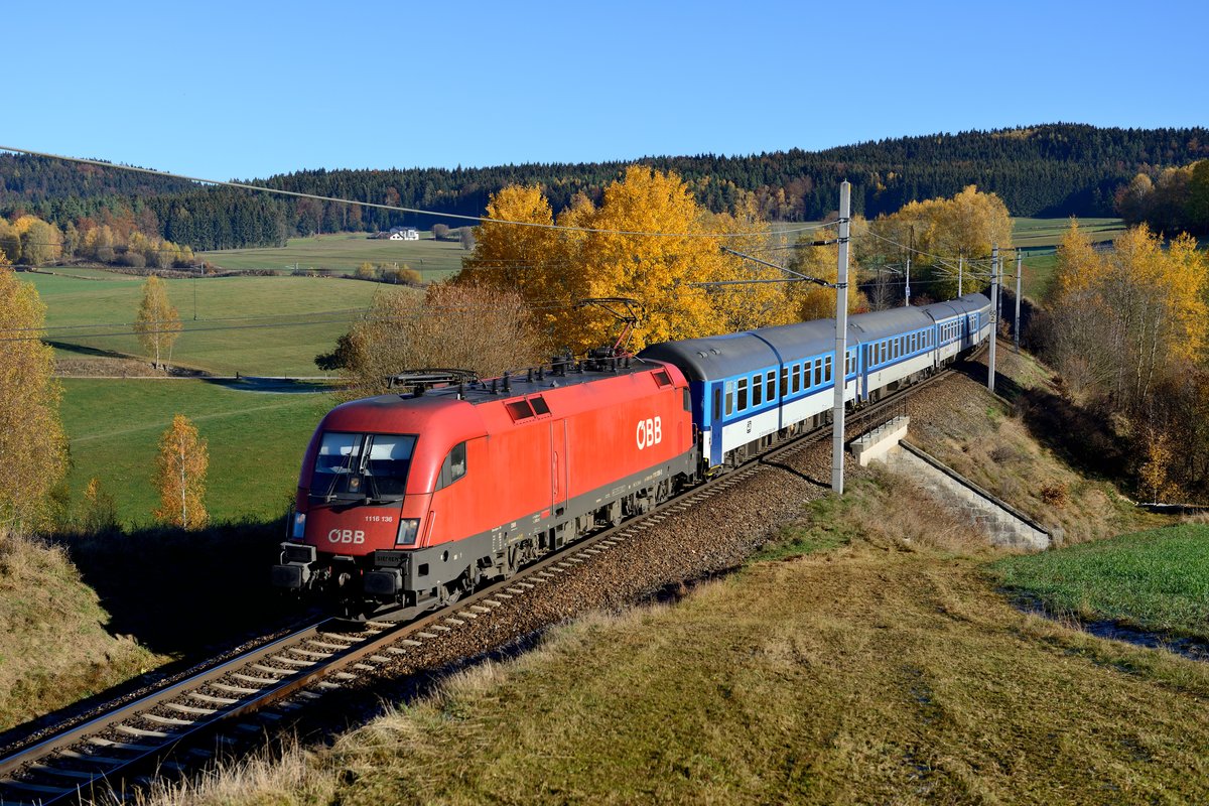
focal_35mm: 48
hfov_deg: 41.1
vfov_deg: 28.1
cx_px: 604
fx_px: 1612
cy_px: 403
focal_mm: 48
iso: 250
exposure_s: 1/1600
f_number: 5.6
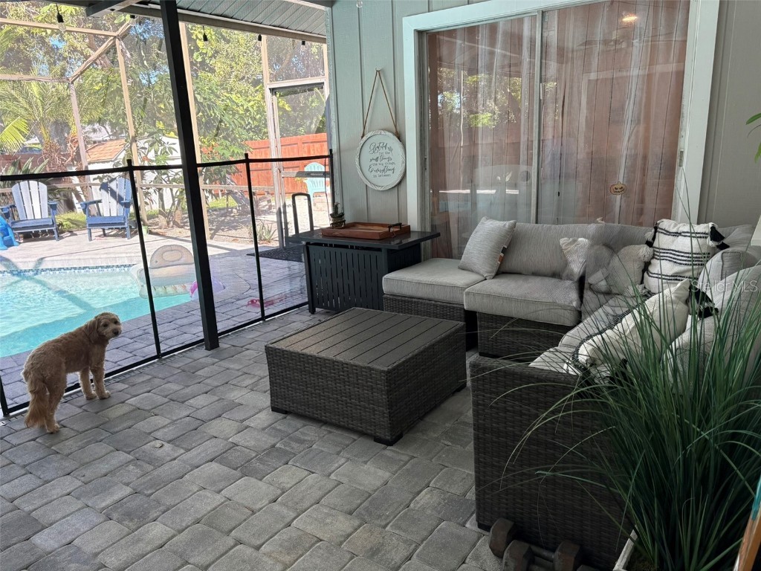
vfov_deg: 53.1
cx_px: 380
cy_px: 286
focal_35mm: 26
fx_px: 572
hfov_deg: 67.3
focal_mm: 5.96
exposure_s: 1/222
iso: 125
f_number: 1.6
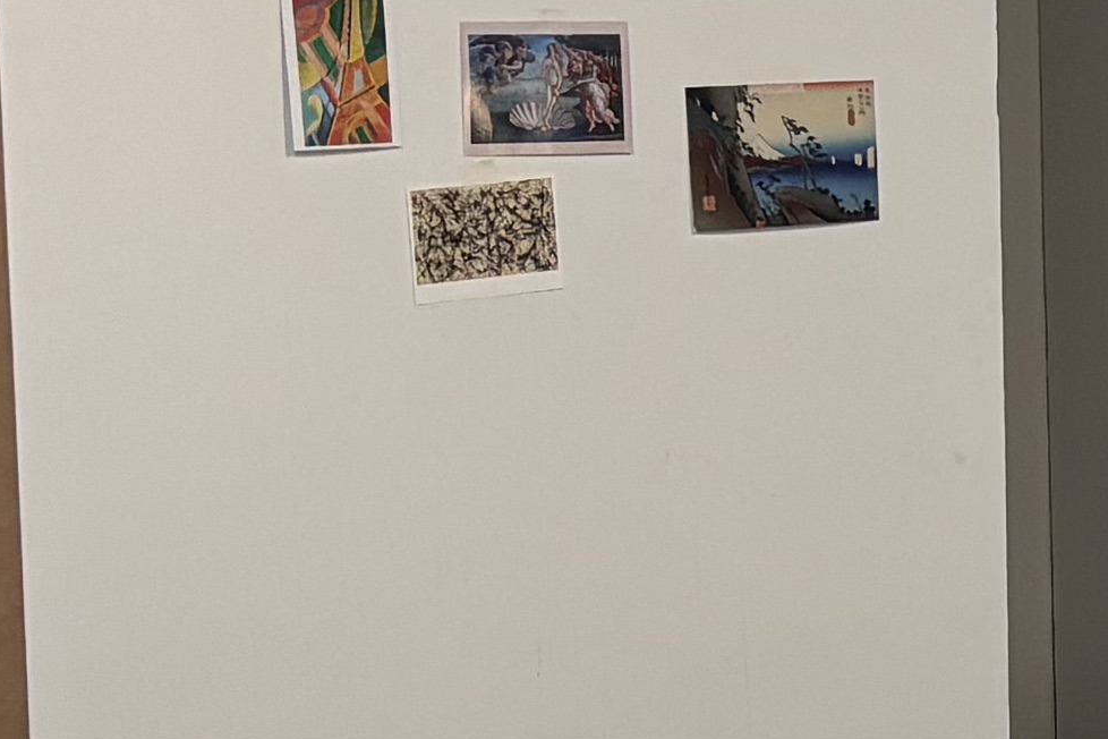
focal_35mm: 158
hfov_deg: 11.5
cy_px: 406
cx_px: 2360
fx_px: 4863
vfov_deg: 8.7
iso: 125
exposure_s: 1/110
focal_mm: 5.96
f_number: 1.6
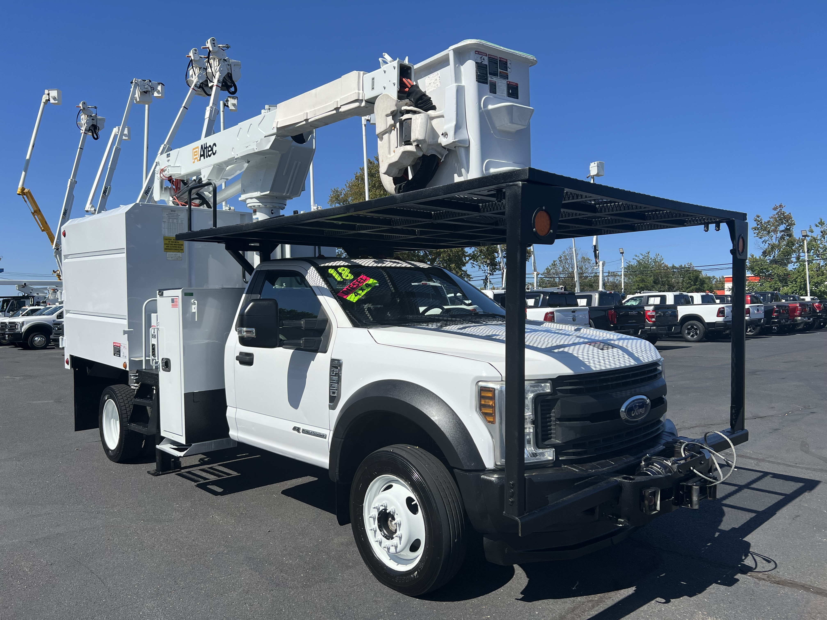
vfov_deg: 53.1
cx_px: 414
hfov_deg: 67.3
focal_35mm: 26
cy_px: 310
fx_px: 621
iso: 50
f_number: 1.5
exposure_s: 1/5882
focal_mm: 5.7
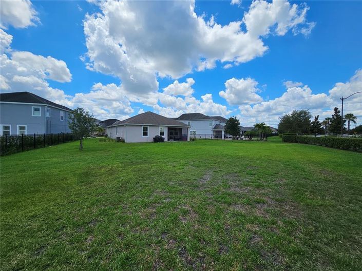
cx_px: 181
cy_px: 136
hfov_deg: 106.2
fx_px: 136
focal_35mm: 13
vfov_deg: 89.9
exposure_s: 1/3493
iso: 50
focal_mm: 2.2
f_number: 2.2
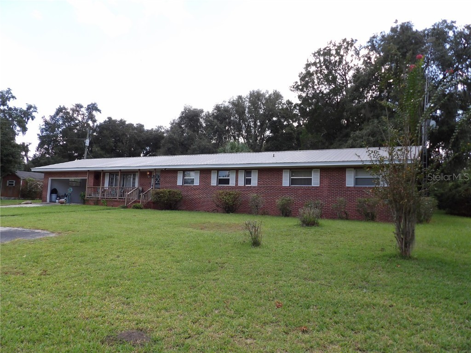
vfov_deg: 56.8
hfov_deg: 71.6
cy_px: 176
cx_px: 236
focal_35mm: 24
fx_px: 327
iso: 100
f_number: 3.2
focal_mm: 4.3
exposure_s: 1/301
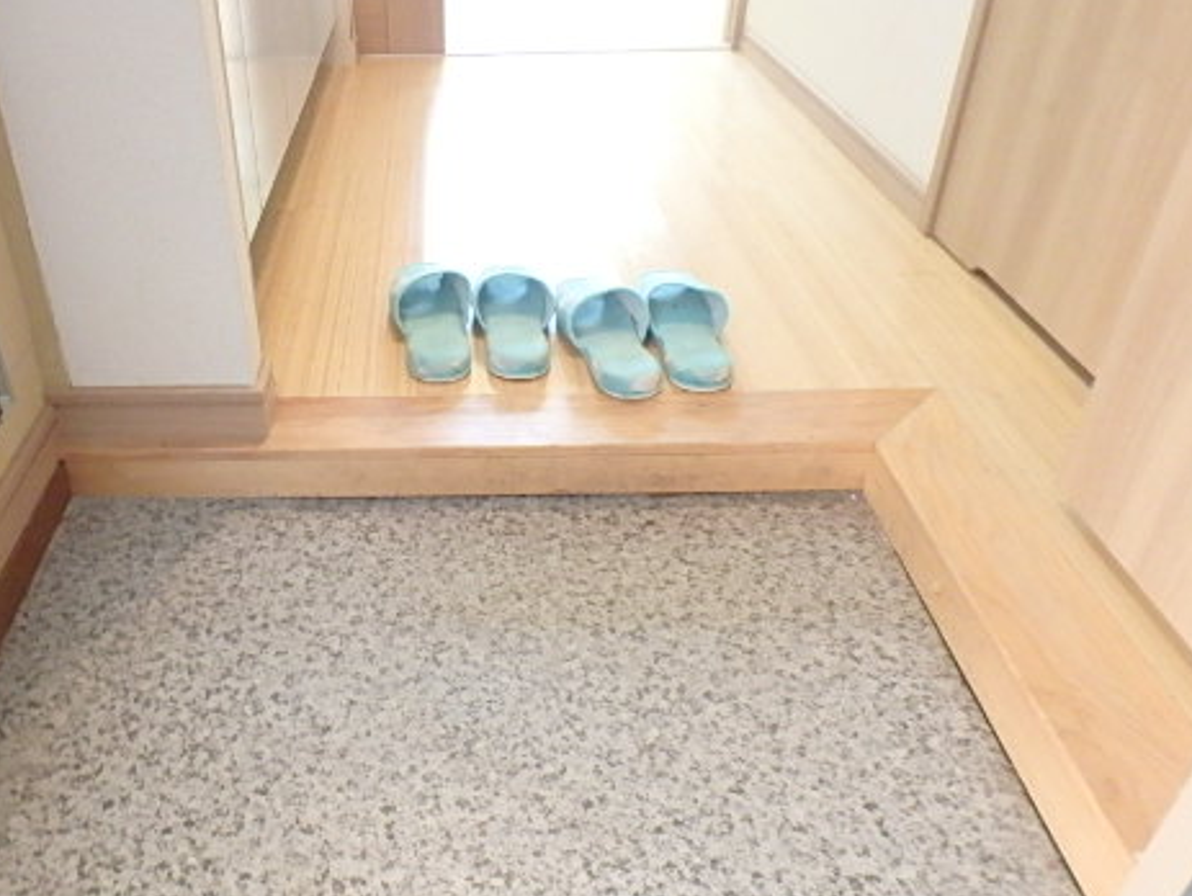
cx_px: 422
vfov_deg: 48.2
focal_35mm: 29
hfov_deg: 60.5
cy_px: 489
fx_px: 999
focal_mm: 3.7
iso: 800
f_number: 3.5
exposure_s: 1/15
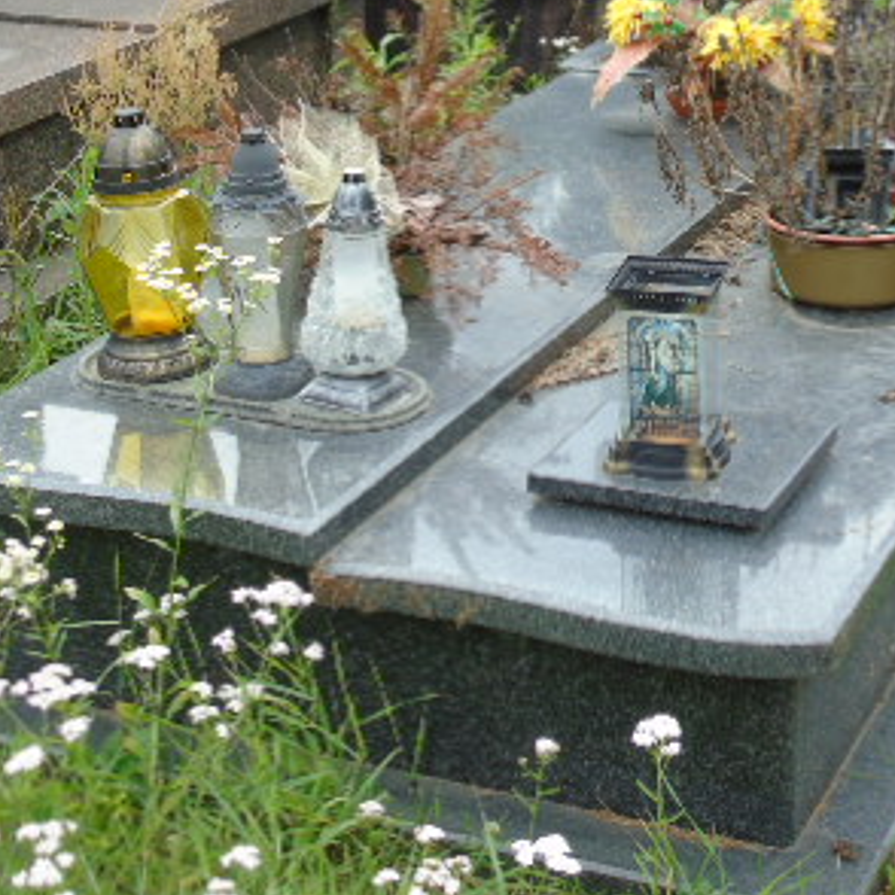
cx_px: 630
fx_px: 2252
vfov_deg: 22.2
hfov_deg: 22.3
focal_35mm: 77
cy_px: 195
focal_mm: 7.1
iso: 80
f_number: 3.9
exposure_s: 1/250
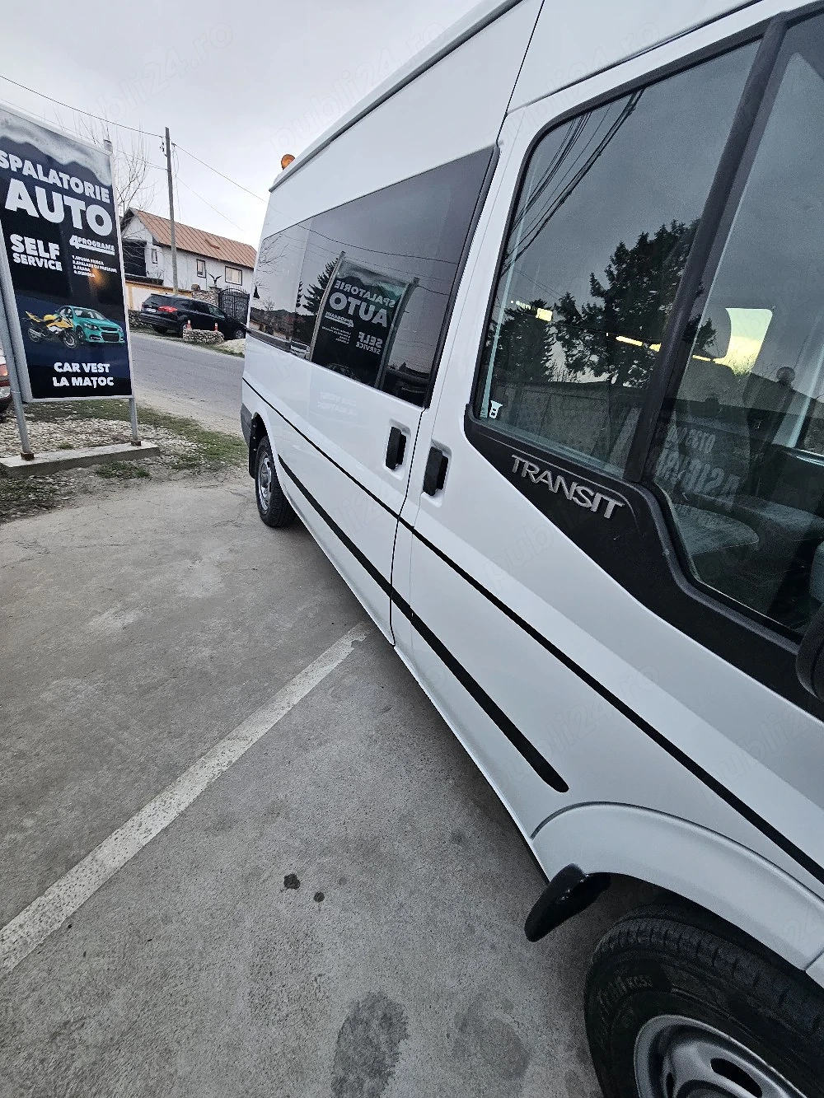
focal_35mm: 13
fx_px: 413
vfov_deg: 106.2
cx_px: 412
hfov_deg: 89.9
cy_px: 549
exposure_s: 1/50.3
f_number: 2.2
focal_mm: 2.2
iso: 125
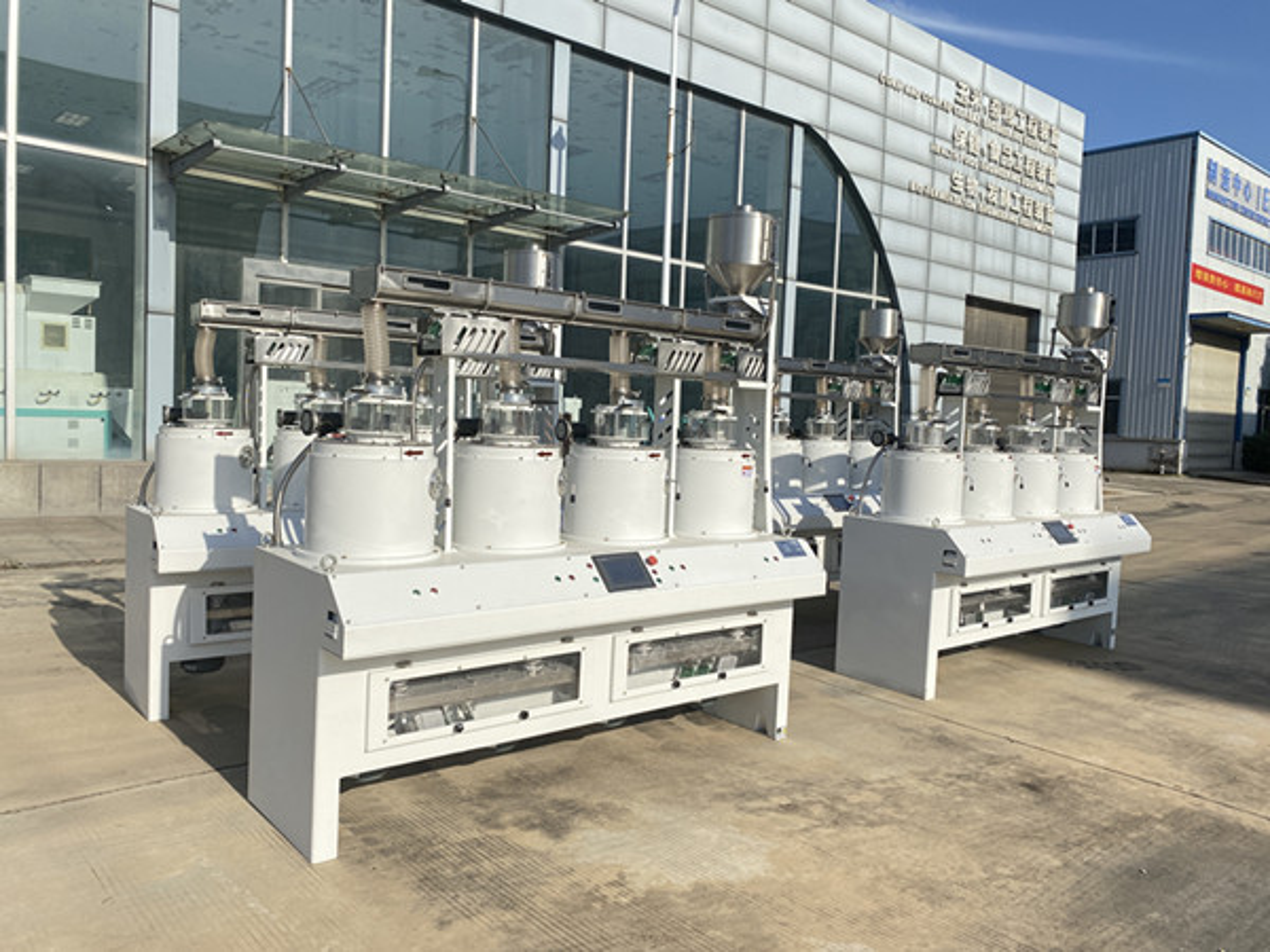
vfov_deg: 53.1
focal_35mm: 26
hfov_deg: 67.3
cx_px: 635
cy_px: 476
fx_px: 954
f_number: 1.8
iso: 32
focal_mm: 4.25
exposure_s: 1/3731
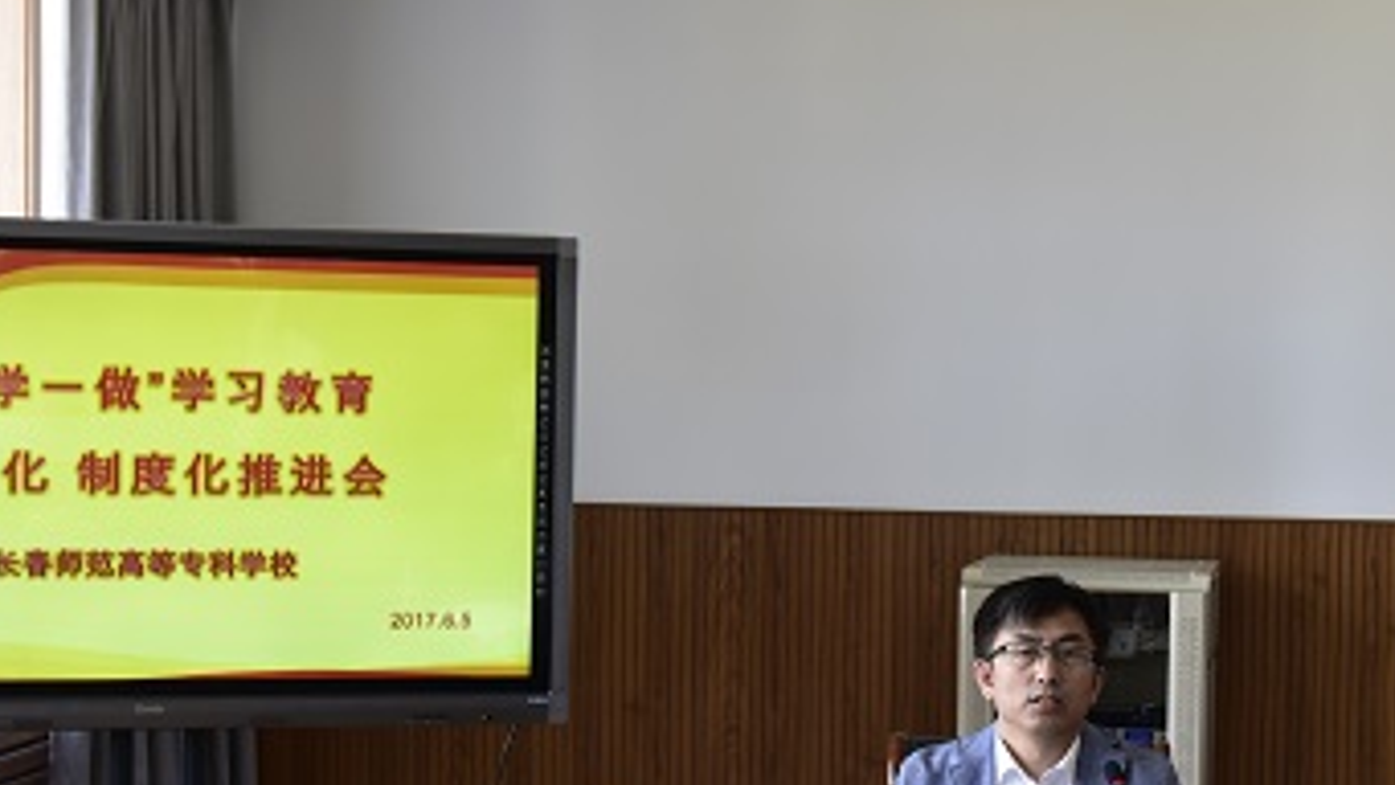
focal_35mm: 70
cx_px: 912
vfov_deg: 17.2
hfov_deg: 30.0
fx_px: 2590
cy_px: 523
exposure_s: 1/80
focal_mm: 38
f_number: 4.5
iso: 640
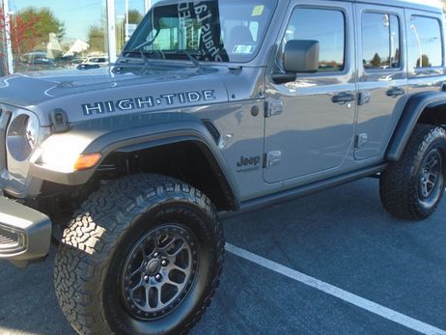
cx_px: 194
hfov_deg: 51.2
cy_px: 152
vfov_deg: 39.7
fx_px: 464
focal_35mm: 36
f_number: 3.2
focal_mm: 4.6
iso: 100
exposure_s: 1/125
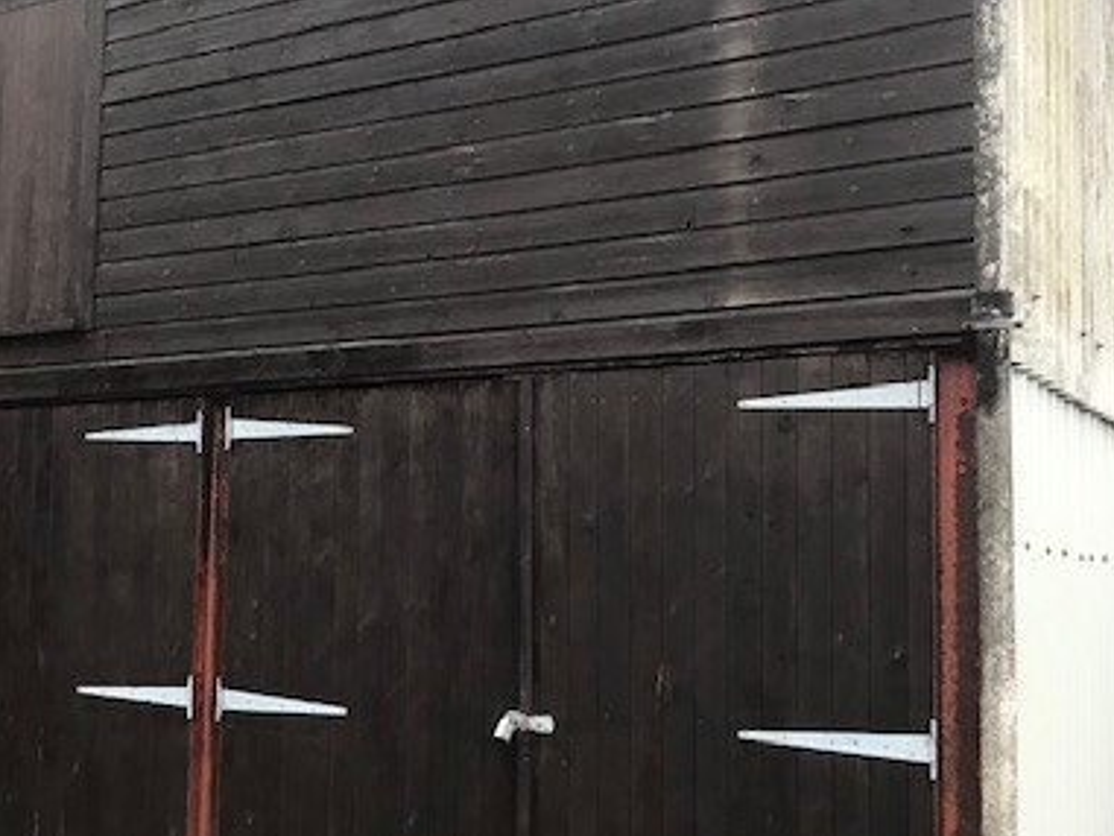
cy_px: 506
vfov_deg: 30.8
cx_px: 558
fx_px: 1513
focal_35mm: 47
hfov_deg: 40.4
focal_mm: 3.99
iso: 32
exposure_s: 1/33
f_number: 1.8
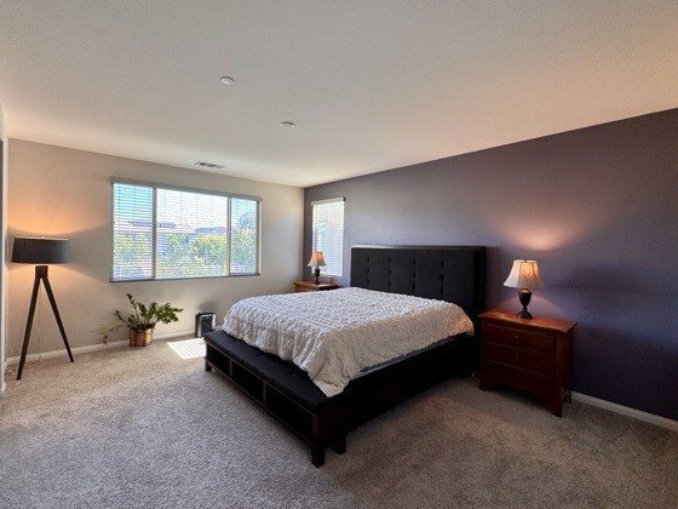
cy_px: 251
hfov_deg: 94.4
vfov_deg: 78.1
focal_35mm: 16
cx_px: 323
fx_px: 313
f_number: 2.2
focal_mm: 2.22
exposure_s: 1/100
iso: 100
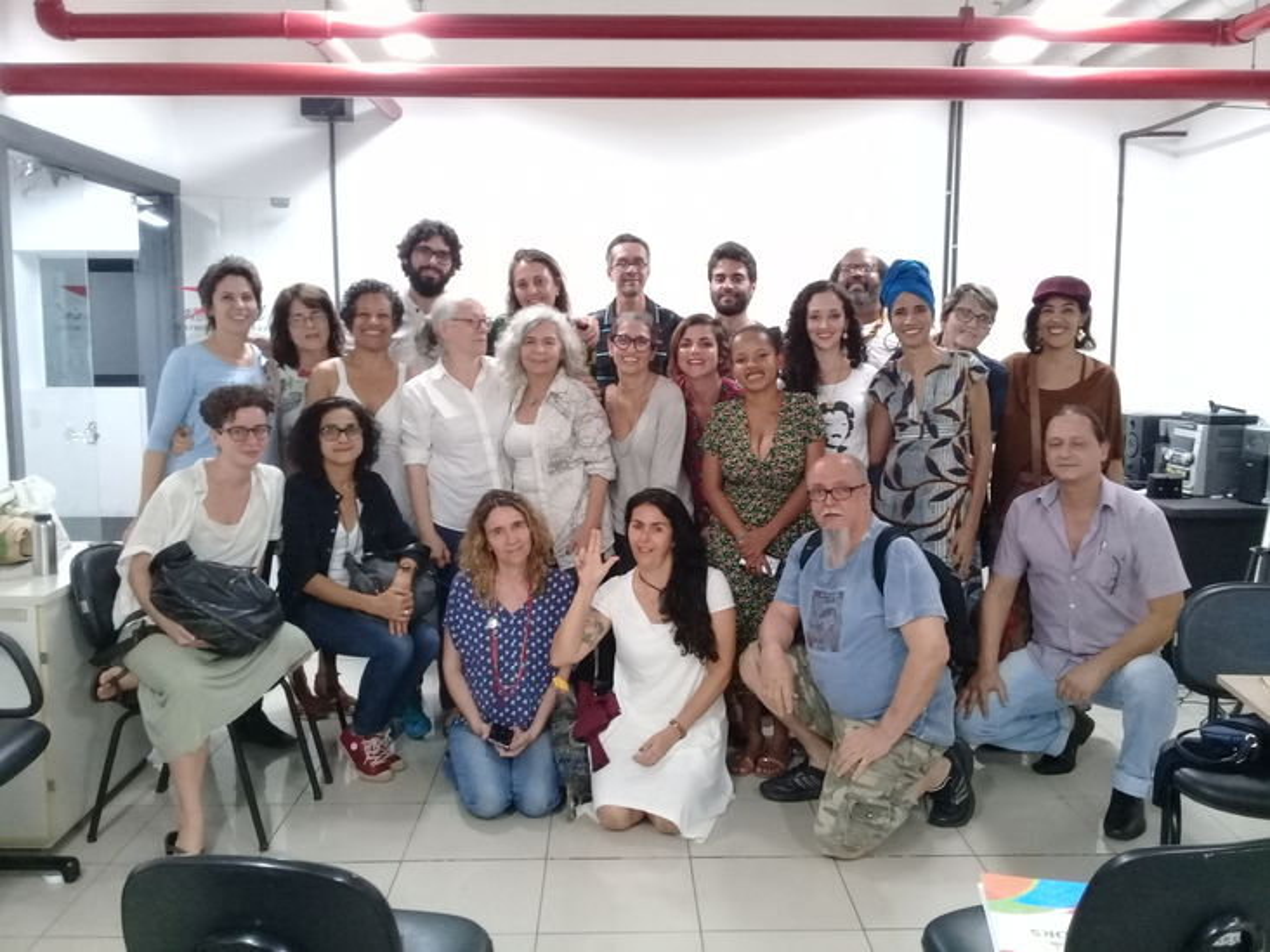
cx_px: 635
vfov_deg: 45.4
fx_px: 1137
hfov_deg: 58.4
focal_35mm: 31
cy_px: 476
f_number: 2.2
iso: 250
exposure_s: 1/15
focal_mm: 3.3
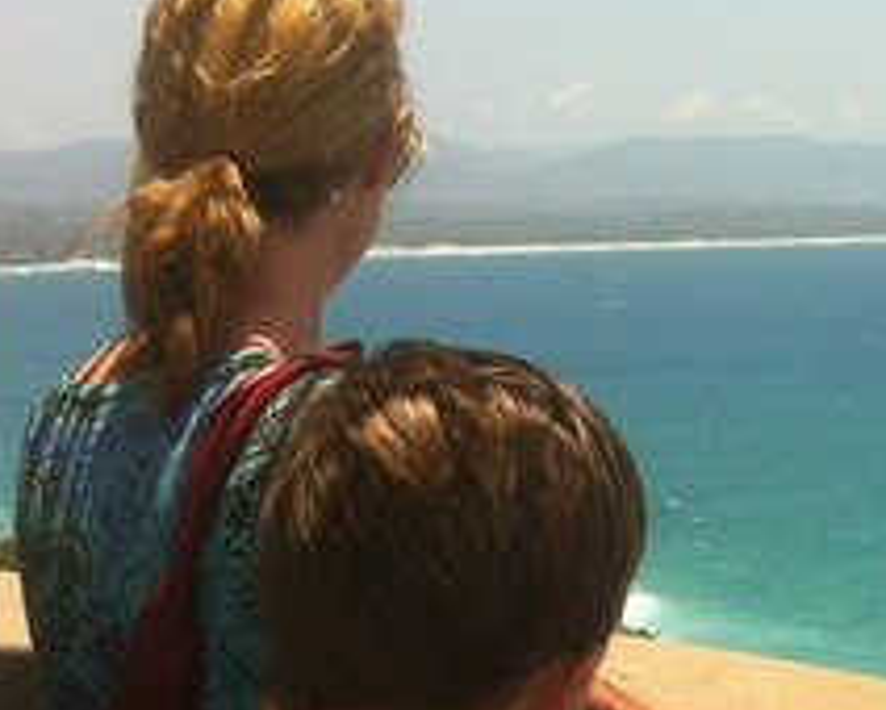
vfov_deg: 14.9
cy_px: 581
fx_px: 2703
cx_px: 827
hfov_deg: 18.3
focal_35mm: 103
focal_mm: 3.85
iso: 80
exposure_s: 1/1257
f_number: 2.8
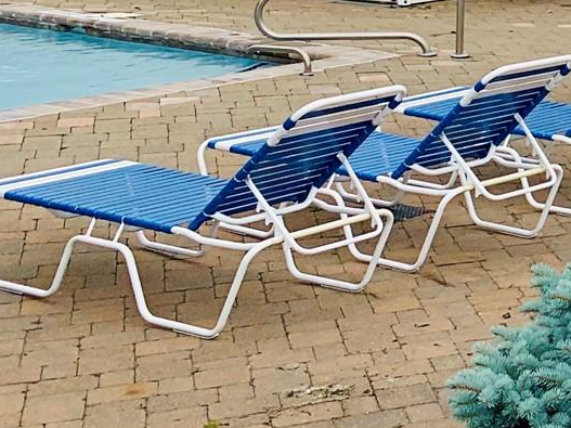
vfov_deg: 13.7
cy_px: -222
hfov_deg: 15.9
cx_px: 1089
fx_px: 1666
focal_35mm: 101
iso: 25
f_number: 1.8
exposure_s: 1/2994
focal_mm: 4.25
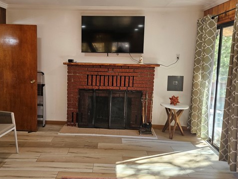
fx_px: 213
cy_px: 75
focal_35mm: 31
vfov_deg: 45.3
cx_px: 104
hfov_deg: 58.2
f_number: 1.8
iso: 100
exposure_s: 1/120
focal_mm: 5.4
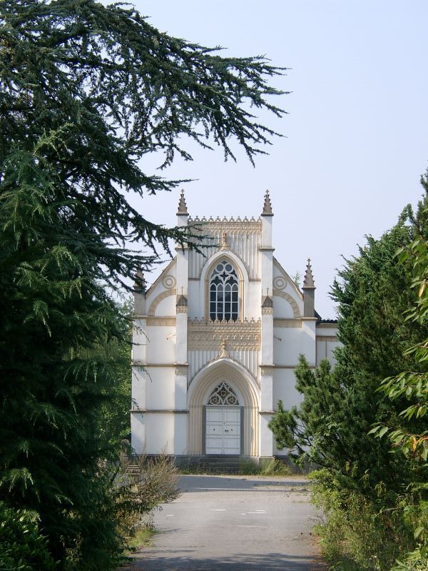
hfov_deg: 14.8
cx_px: 214
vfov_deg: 19.6
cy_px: 286
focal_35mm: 100
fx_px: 1649
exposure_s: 1/353
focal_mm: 20.74
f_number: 4
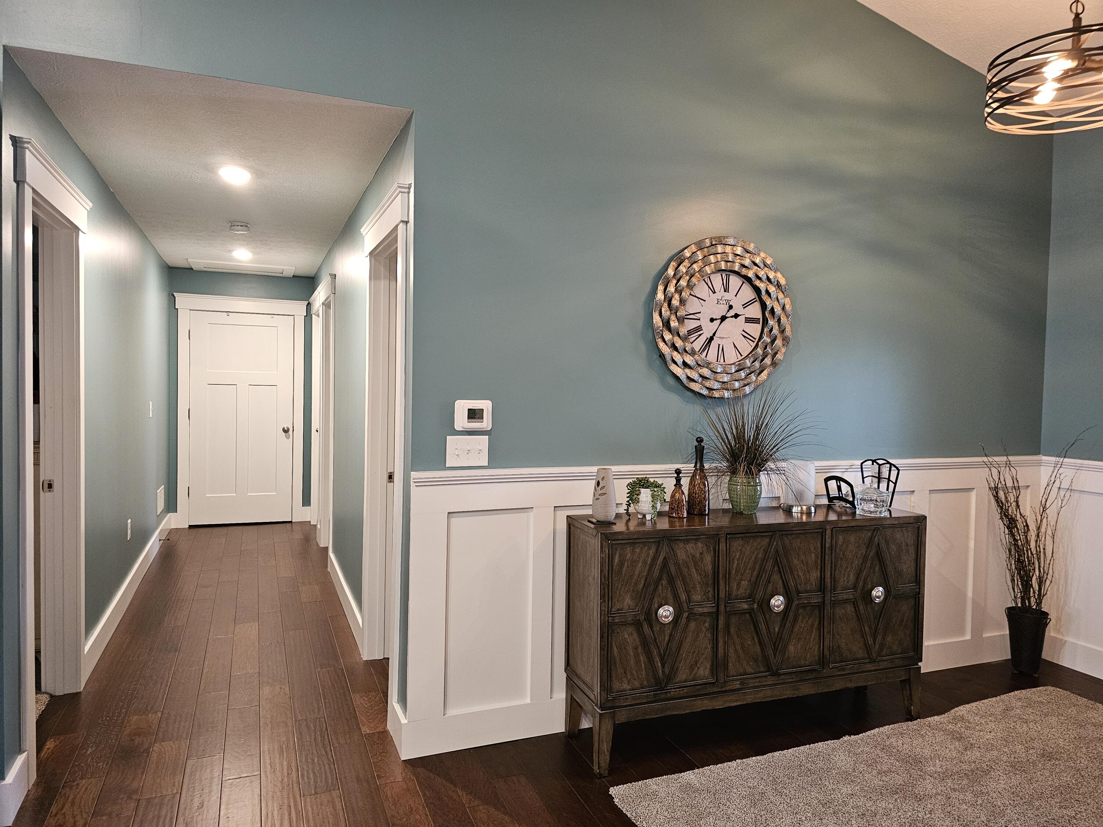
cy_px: 414
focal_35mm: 23
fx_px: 733
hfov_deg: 73.9
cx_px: 552
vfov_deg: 58.9
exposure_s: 1/60
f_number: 1.7
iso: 640
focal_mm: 6.3
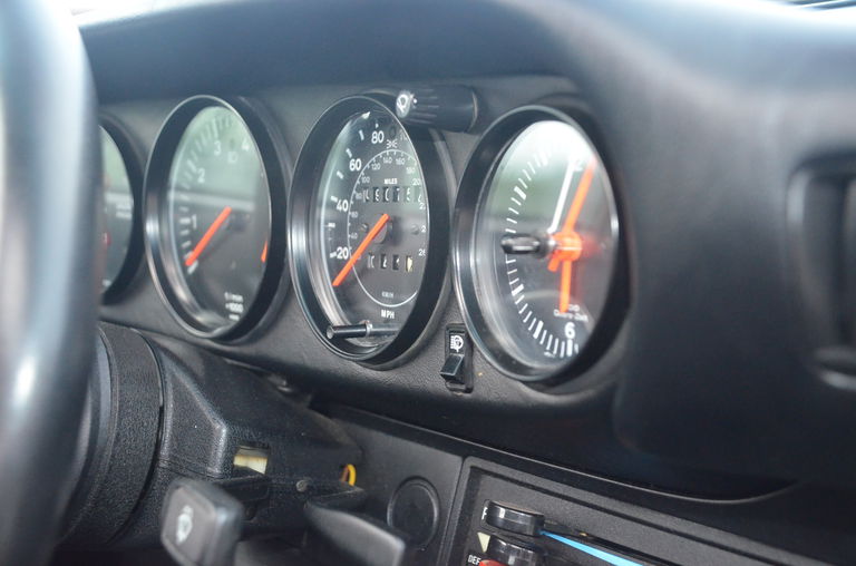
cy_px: 283
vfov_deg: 31.7
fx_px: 996
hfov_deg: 46.5
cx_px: 428
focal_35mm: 42
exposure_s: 1/60
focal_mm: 28
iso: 3200
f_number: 4
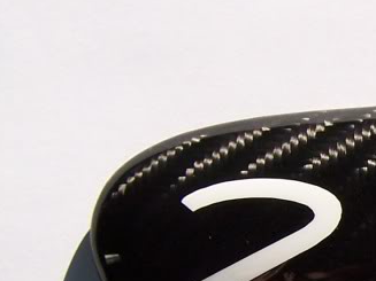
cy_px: 287
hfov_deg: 15.4
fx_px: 1292
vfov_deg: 12.3
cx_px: 547
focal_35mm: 119
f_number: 4
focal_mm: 6.3
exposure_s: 1/350
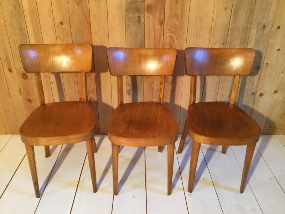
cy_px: 107
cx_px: 142
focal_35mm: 31
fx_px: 255
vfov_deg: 45.4
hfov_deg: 58.4
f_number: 2.4
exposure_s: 1/33
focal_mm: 3.3
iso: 200
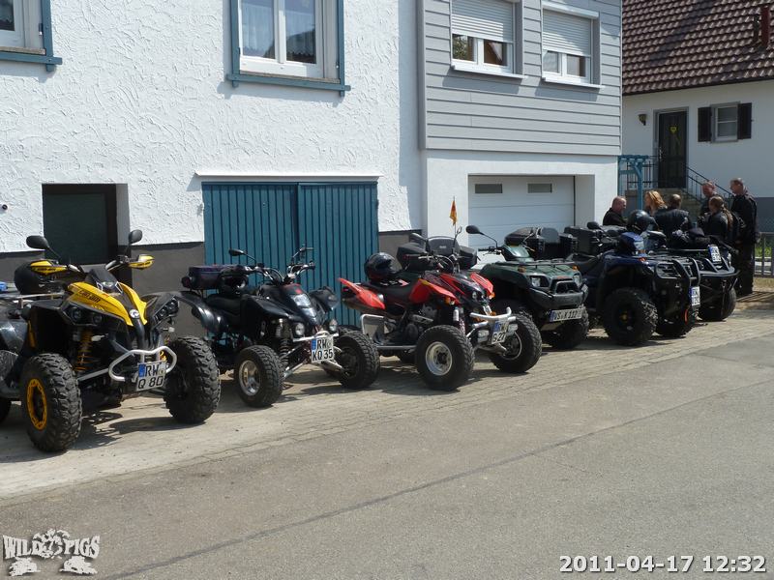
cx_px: 387
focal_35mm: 37
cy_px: 290
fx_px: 827
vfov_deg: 38.7
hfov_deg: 50.1
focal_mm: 6.1
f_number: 5
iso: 80
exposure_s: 1/500
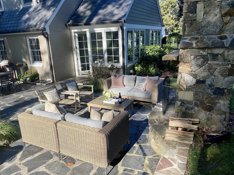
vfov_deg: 53.1
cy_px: 88
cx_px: 117
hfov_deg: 67.3
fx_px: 176
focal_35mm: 26
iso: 32
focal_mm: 4.25
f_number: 1.8
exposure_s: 1/957
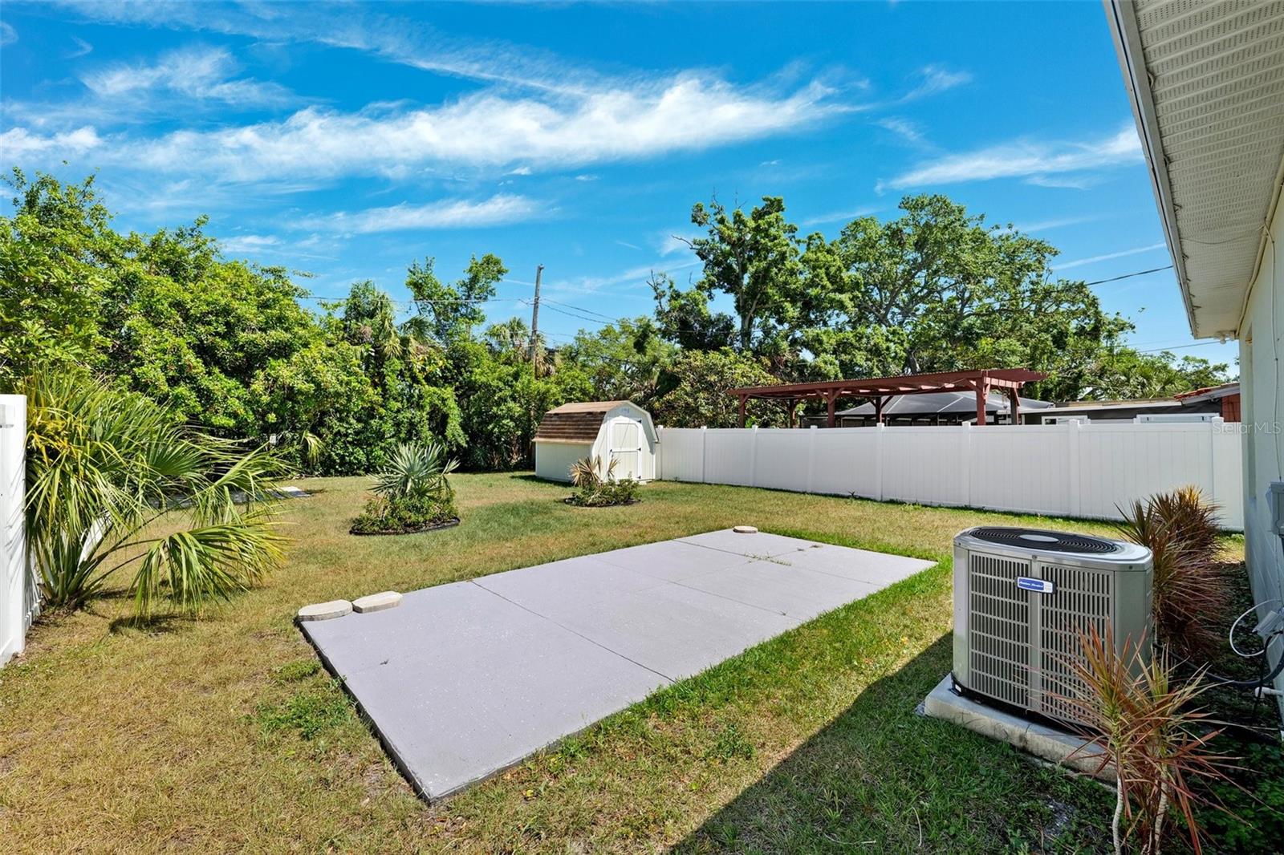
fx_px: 499
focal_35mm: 14
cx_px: 642
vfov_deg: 81.2
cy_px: 428
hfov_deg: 104.3
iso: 400
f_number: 8
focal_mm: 14
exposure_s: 1/500
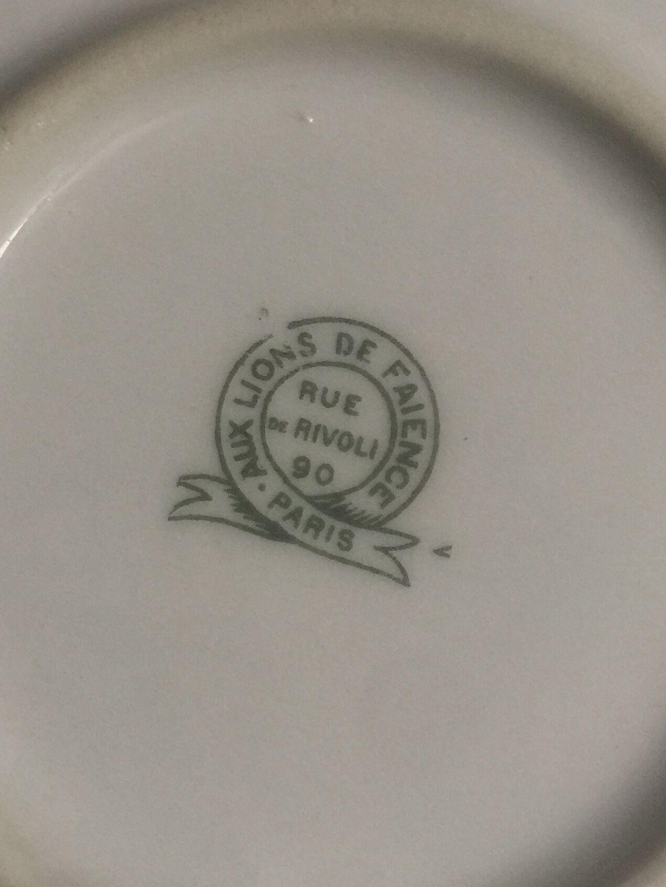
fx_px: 1436
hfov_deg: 26.1
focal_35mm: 56
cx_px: 331
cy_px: 361
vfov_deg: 34.2
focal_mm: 4.15
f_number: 2.2
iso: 50
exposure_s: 1/33
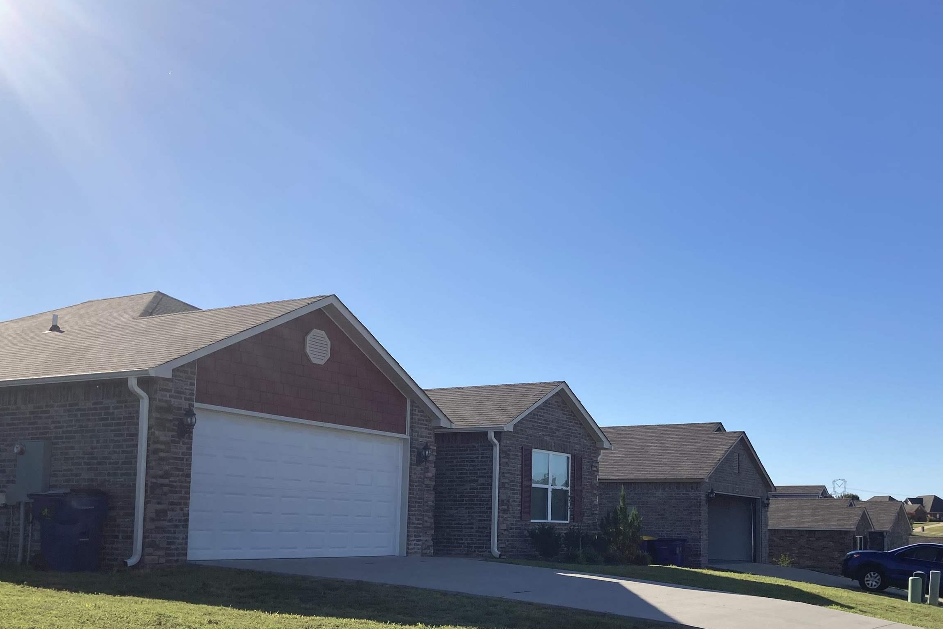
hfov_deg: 49.2
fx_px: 1021
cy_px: 460
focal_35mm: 39
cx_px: 571
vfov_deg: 33.6
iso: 20
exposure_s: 1/2667
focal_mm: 3.99
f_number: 1.8
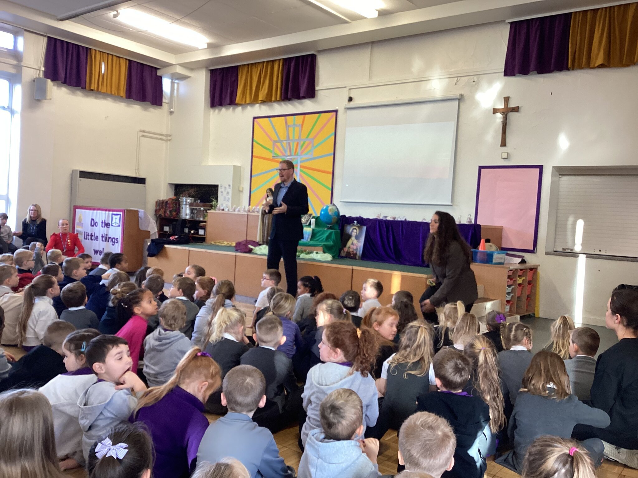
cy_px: 239
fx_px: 571
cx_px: 319
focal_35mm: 31
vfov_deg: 45.4
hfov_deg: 58.4
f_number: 2.4
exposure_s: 1/50
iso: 100
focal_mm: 3.3
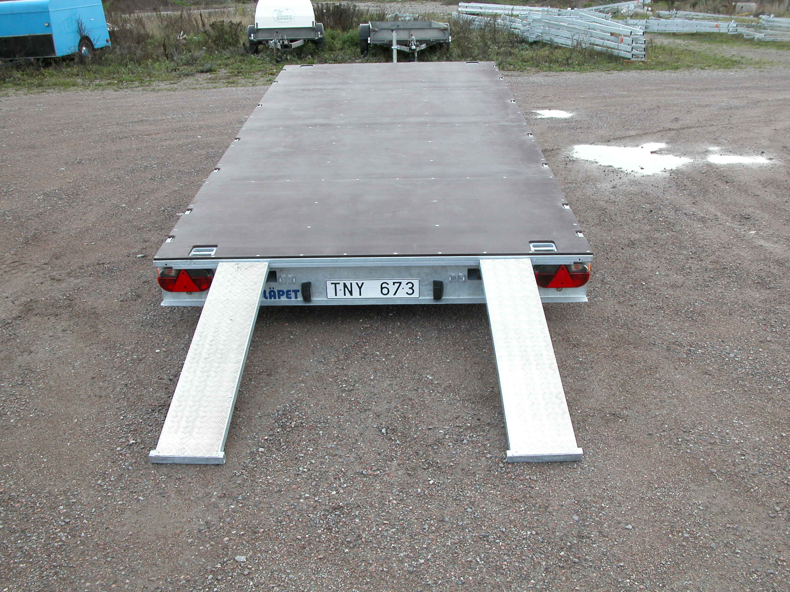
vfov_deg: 41.8
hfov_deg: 54.0
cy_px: 296
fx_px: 776
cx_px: 395
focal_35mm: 34
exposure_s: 1/108
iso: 100
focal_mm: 8.9
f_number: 4.5
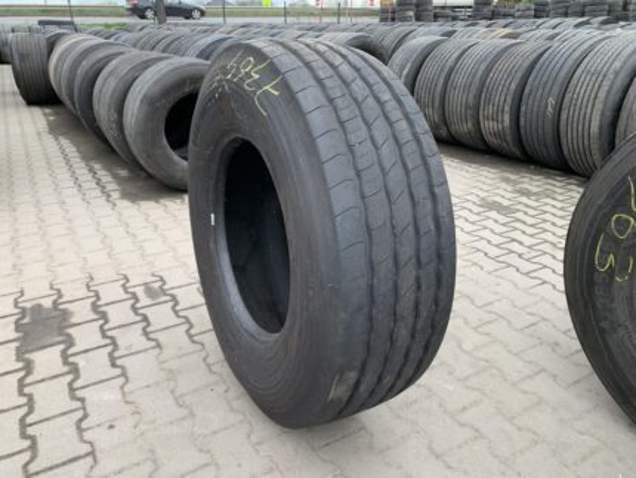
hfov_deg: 67.3
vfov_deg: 53.1
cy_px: 239
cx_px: 318
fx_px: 478
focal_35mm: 26
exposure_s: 1/211
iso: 25
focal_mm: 4.25
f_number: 1.8
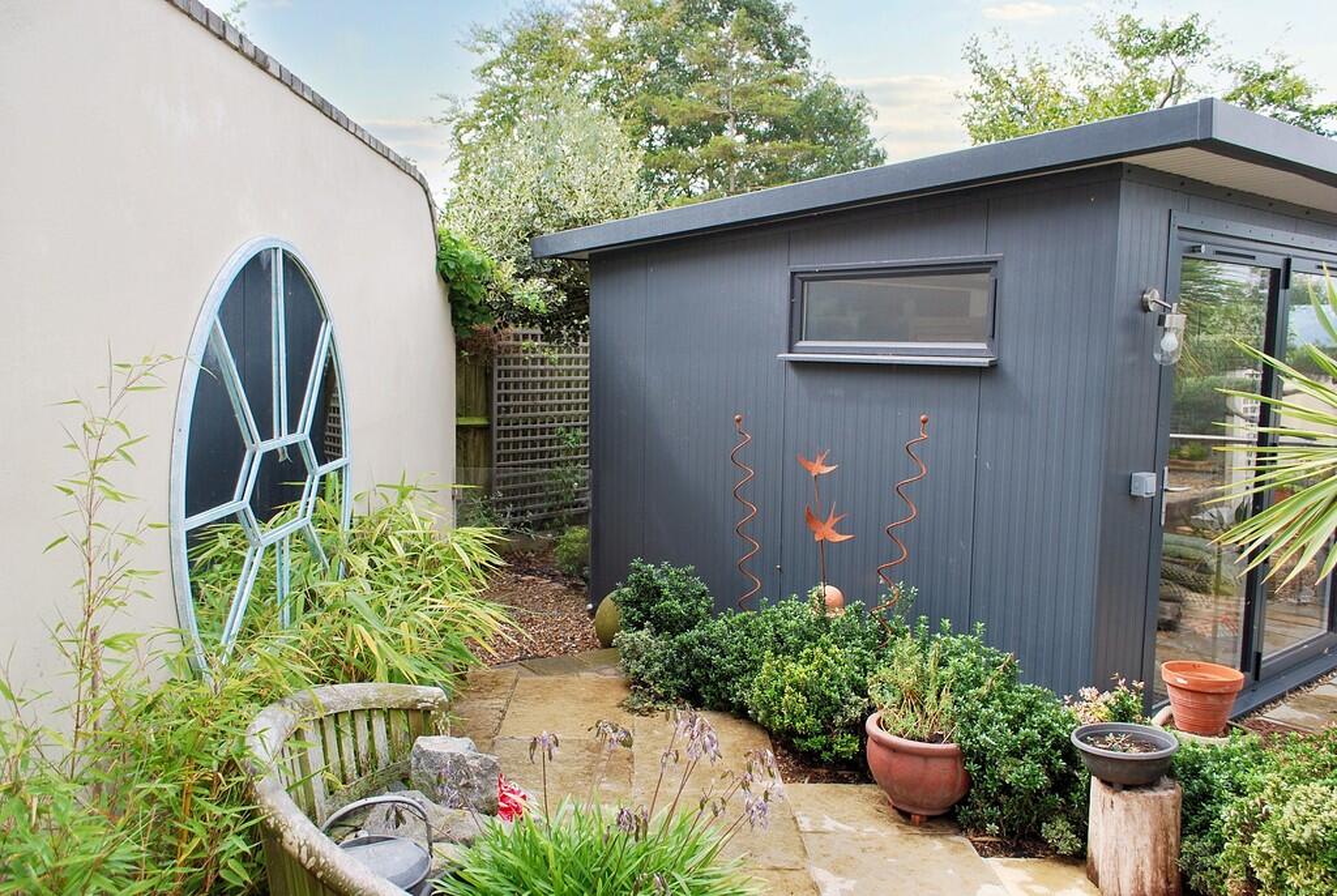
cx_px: 668
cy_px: 448
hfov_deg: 67.3
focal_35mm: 27
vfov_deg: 48.1
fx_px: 1004
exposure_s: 1/125
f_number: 5.6
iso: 100
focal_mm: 18
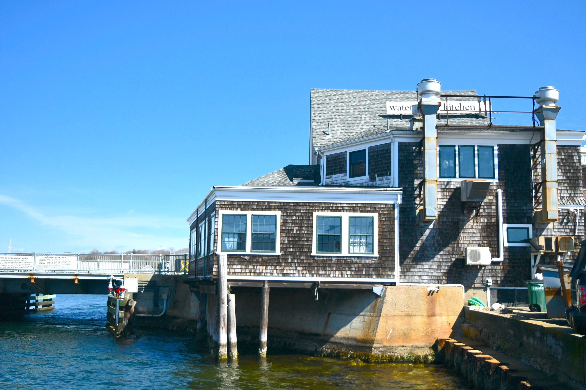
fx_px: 635
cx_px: 293
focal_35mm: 39
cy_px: 195
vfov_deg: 34.2
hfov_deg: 49.6
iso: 100
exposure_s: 1/3200
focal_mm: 26
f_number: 4
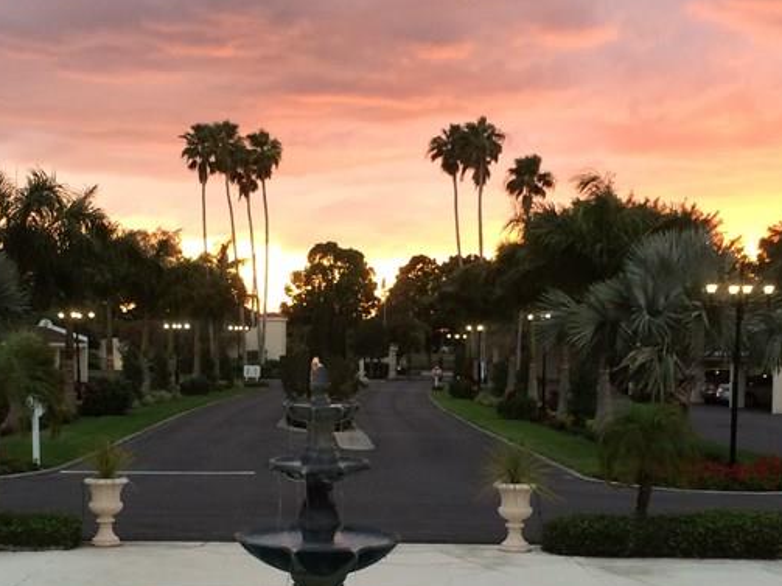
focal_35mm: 59
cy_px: 407
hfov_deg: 32.6
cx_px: 331
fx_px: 1333
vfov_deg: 24.6
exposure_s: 1/30
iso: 64
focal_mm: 4.15
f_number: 2.2
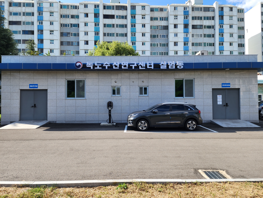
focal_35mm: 23
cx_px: 132
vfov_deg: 58.9
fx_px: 175
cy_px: 99
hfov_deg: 73.9
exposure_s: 1/523
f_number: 1.8
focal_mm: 6.4
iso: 12
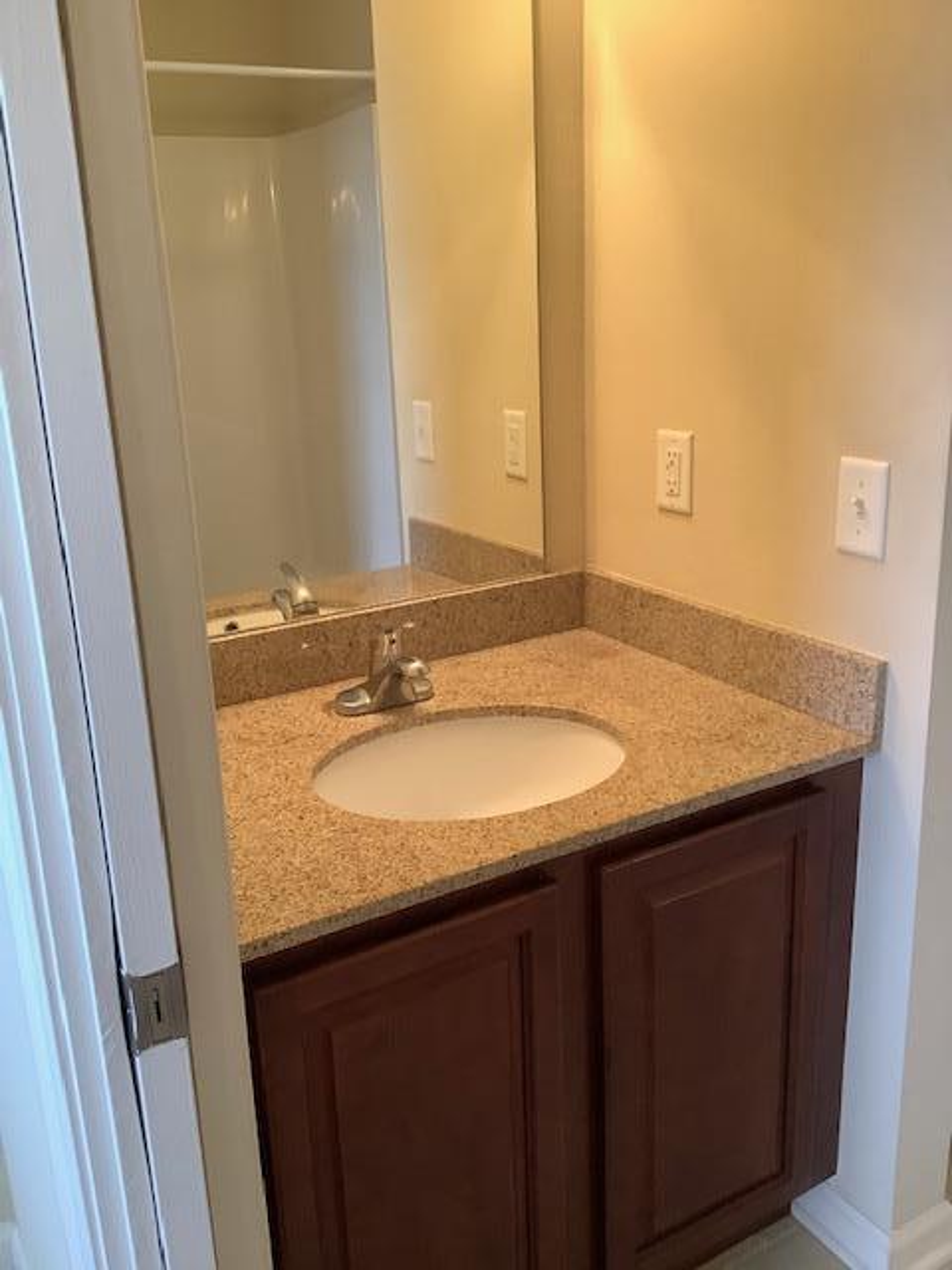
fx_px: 1137
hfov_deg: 45.4
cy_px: 635
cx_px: 476
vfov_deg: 58.4
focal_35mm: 31
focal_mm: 3.3
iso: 200
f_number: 2.4
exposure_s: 1/60
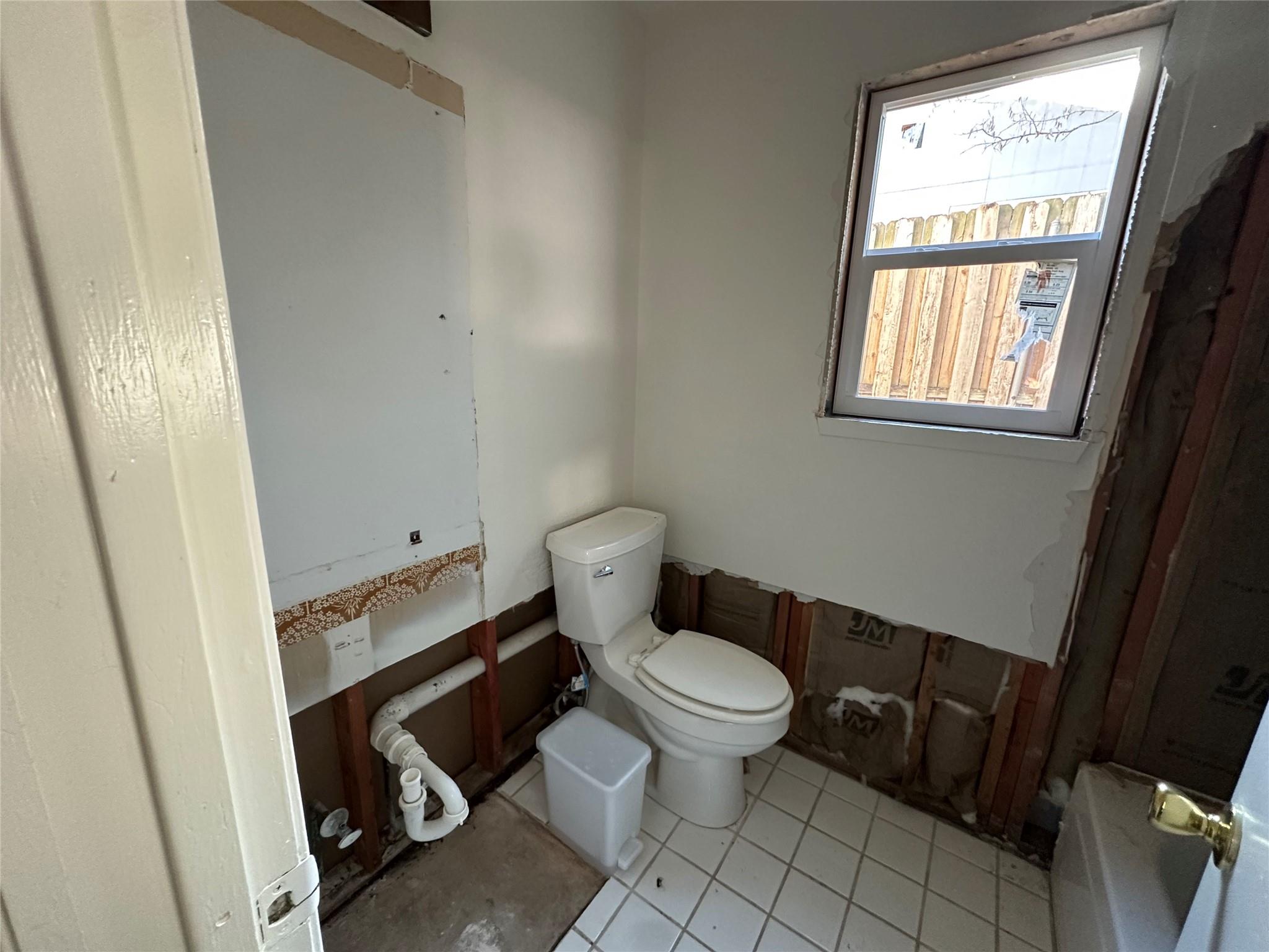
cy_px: 476
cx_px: 634
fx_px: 513
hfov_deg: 102.1
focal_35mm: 14
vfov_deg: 85.7
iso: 400
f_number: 2.2
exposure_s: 1/60
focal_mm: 2.22
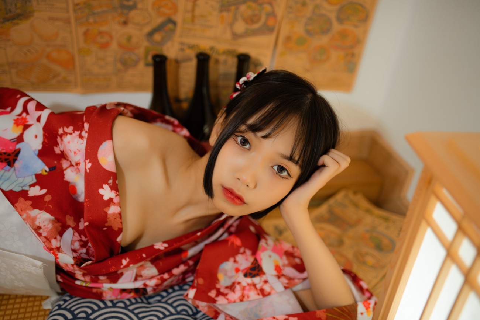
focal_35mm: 35
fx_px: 467
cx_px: 240
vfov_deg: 37.9
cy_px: 160
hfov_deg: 54.4
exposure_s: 1/50
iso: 100
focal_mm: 35
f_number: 1.8
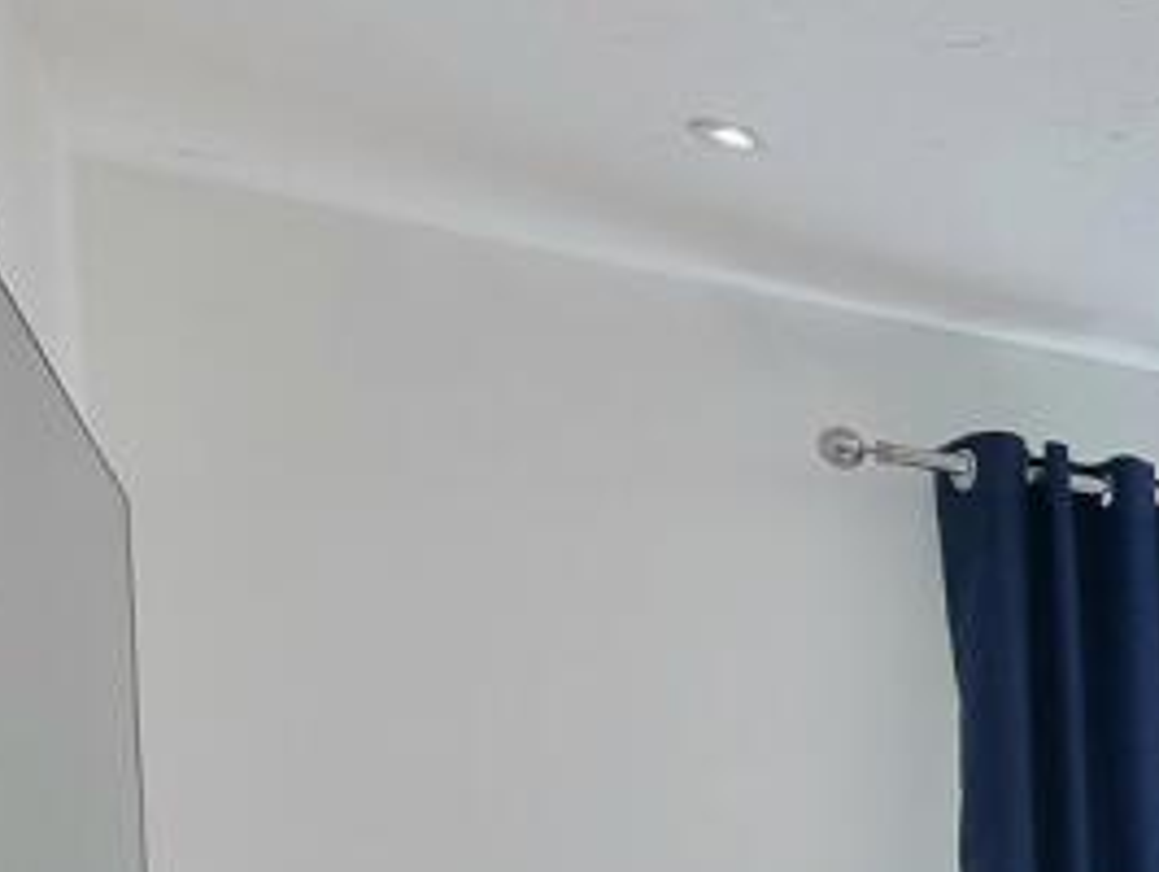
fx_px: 1676
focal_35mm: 50
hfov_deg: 23.5
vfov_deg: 25.8
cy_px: 1068
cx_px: 1991
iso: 50
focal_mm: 2.2
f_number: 2.2
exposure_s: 1/100
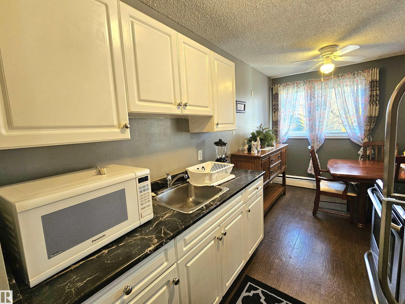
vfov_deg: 85.6
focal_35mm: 14
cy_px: 146
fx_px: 164
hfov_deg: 101.9
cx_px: 216
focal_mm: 2.2
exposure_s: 1/60.2
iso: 250
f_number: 2.2
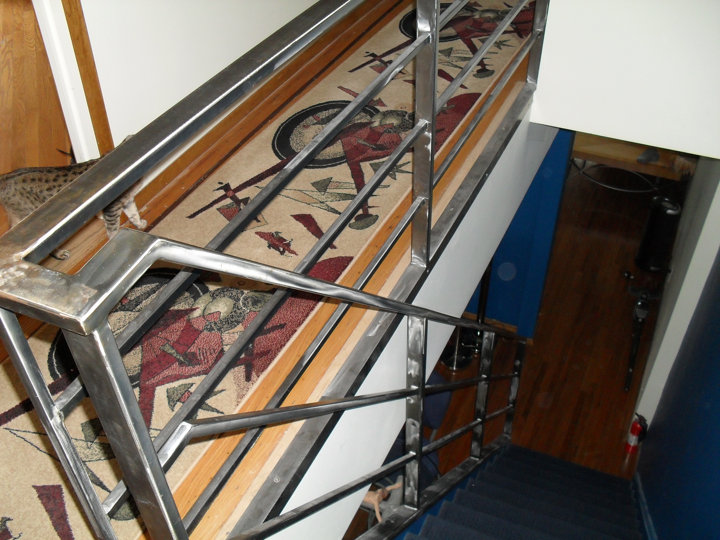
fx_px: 728
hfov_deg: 52.6
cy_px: 270
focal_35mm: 35
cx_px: 360
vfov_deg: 40.7
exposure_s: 1/45
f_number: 3.2
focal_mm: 6.3
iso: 200
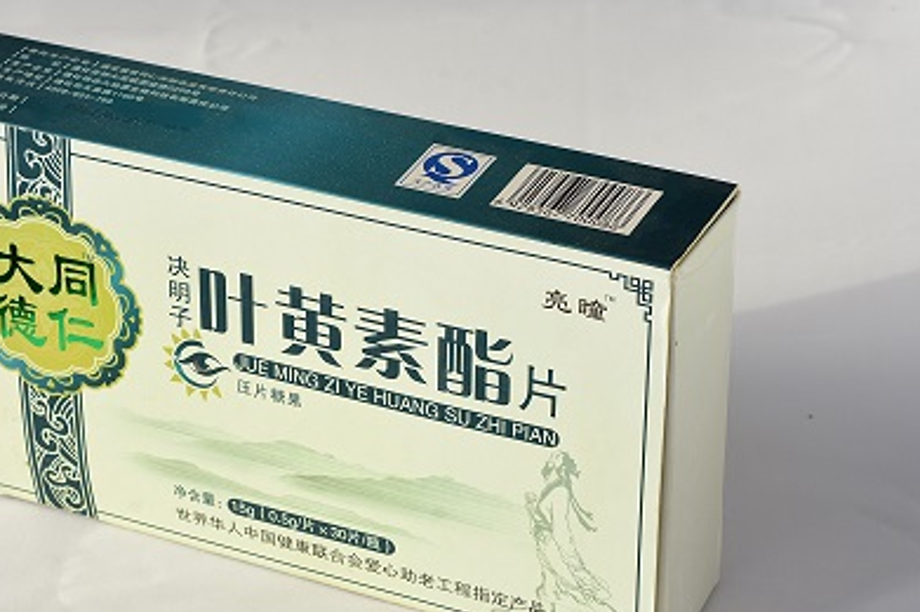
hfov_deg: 21.2
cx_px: 351
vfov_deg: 14.2
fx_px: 2451
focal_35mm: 96
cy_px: 347
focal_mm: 50
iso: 200
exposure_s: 1/50
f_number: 8
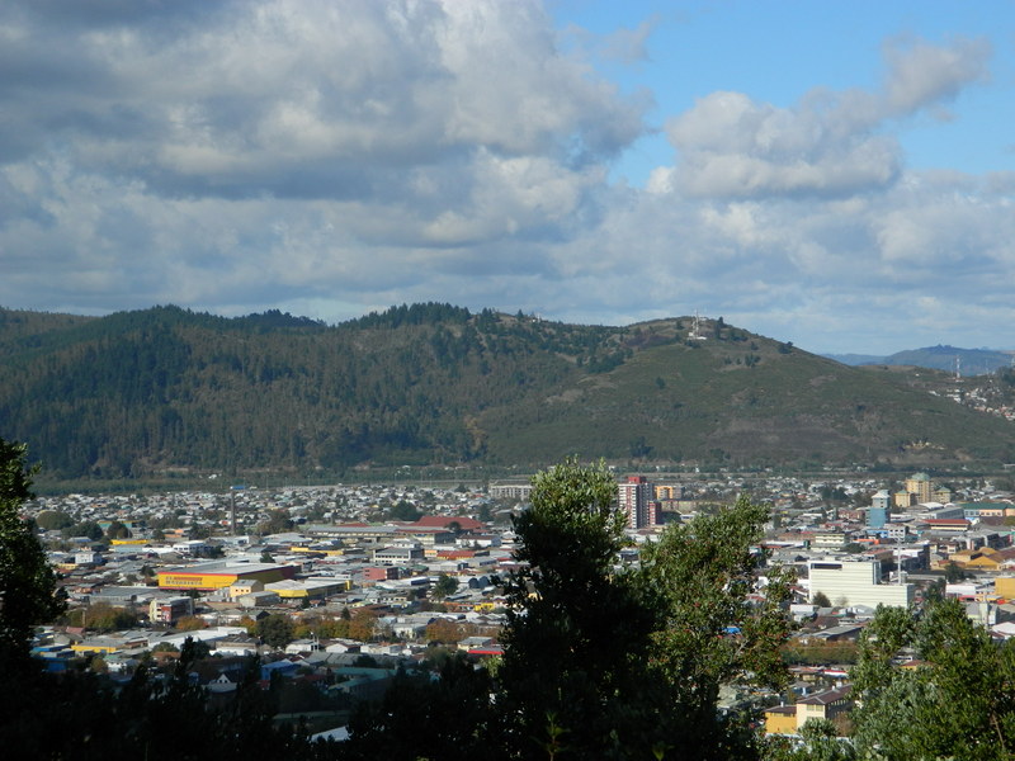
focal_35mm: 84
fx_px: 2463
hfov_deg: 23.3
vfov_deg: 17.6
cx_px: 508
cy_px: 380
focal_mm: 15.1
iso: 80
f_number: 4.2
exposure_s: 1/800
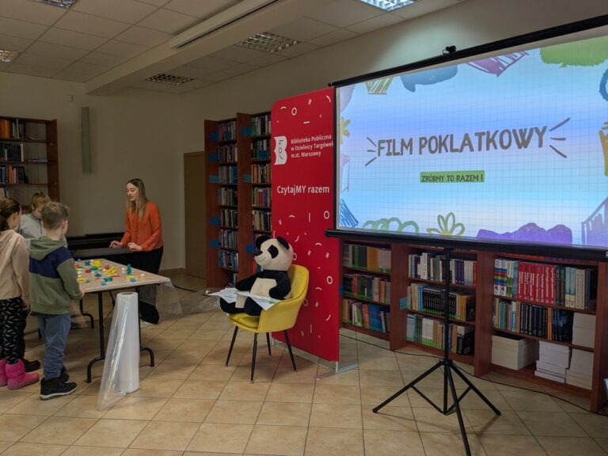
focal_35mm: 27
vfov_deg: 51.4
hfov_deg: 65.3
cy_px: 228
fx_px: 474
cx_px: 304
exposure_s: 1/99.9
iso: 49
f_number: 1.73
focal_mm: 4.38
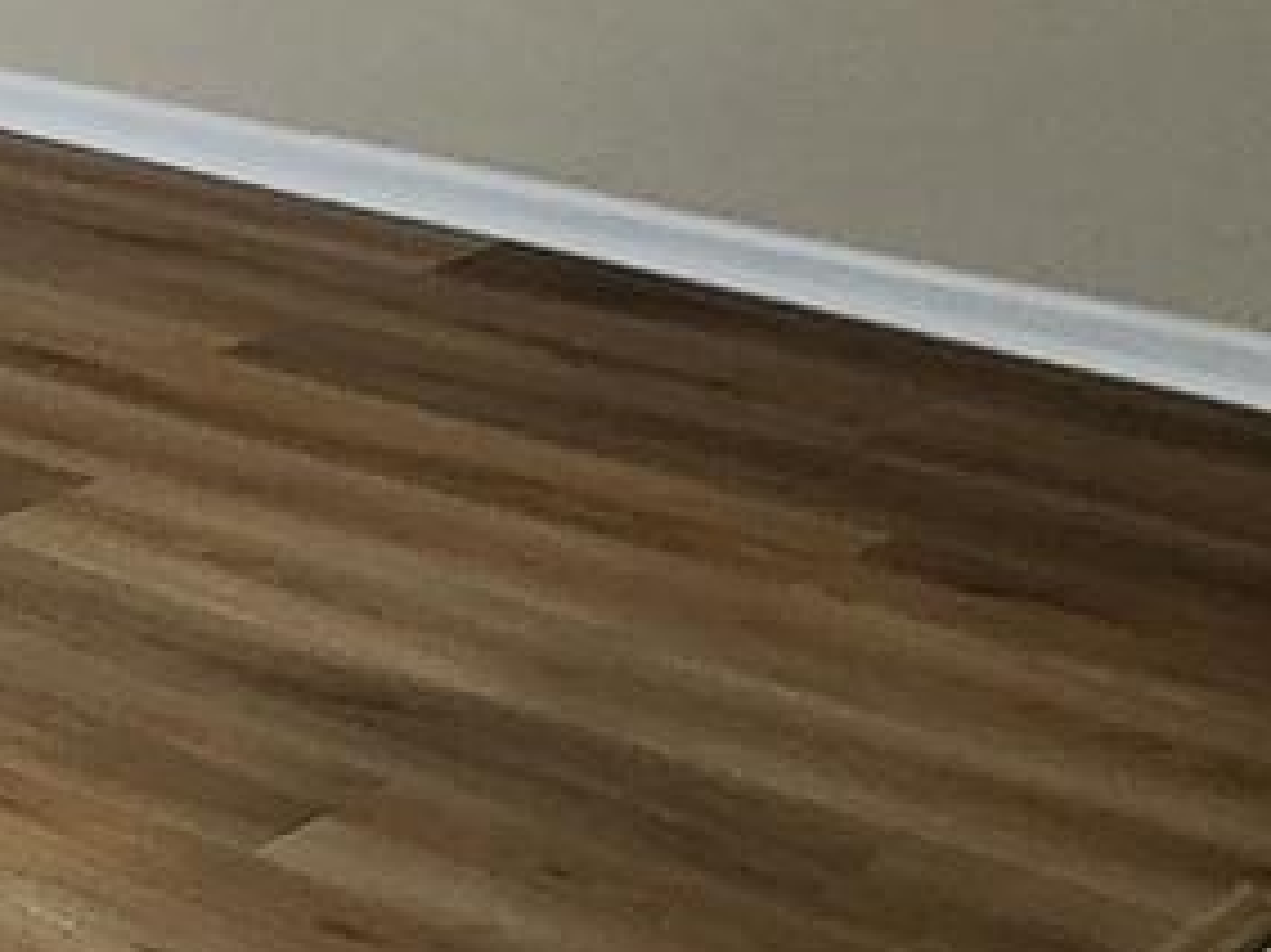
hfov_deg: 15.7
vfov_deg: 15.7
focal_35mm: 94
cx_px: -1379
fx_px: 3450
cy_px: 404
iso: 200
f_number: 2.2
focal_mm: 2.2
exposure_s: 1/60
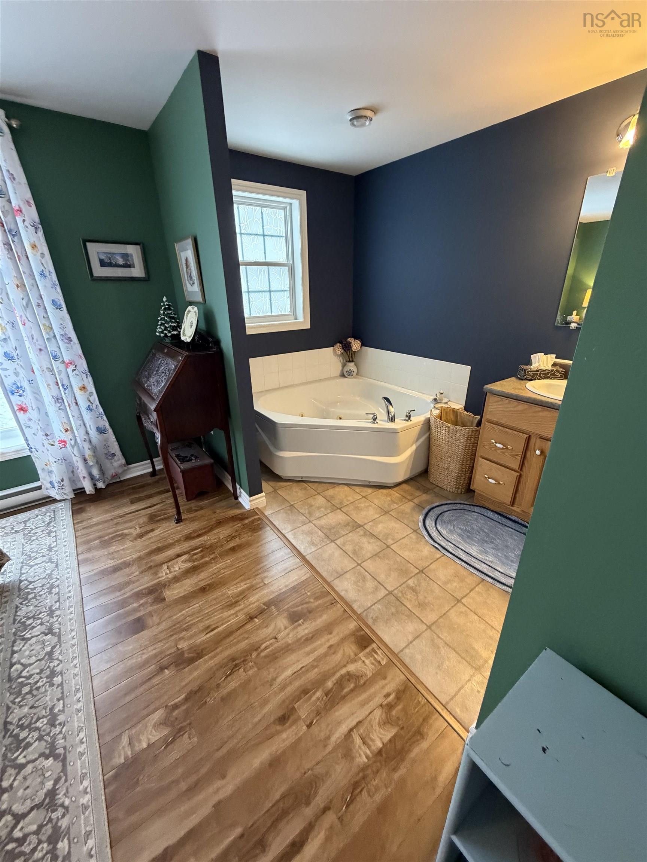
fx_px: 349
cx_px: 324
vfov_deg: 102.1
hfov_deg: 85.7
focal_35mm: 14
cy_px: 431
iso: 500
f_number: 2.2
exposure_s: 1/60
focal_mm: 2.22
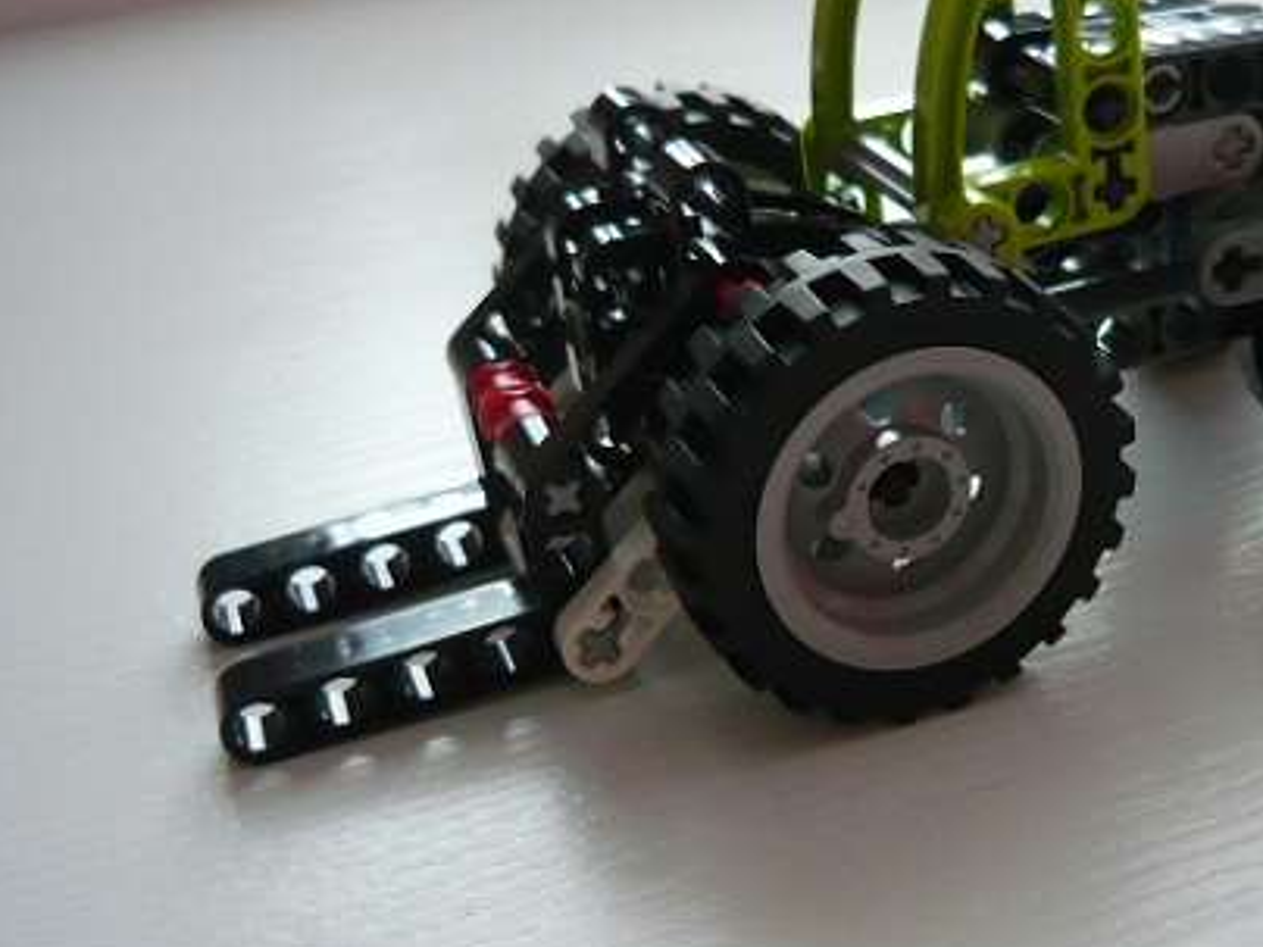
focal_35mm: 49
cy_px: 394
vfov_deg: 29.6
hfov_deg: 38.4
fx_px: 1788
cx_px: 853
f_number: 2.8
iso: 250
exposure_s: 1/30
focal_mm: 5.5
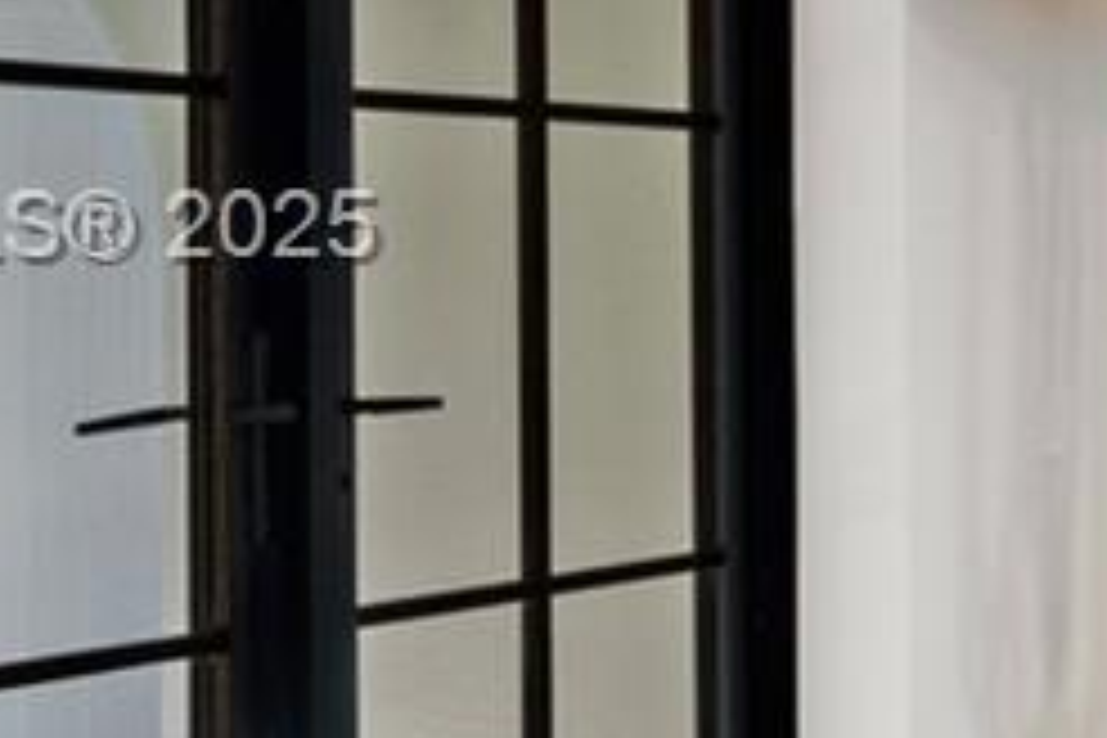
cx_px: 2538
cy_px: 234
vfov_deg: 15.0
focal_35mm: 91
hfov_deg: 15.1
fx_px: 2798
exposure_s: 1/5
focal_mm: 14
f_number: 8
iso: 320
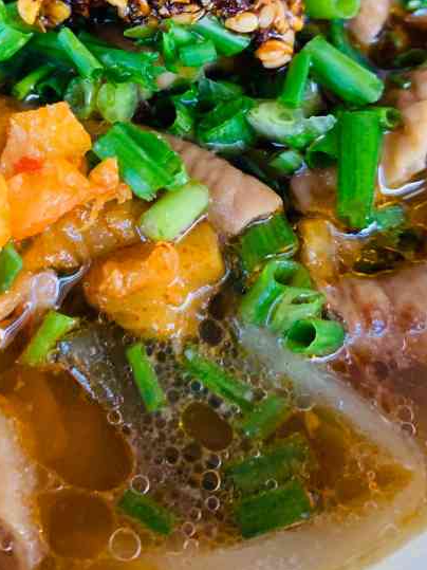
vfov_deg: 41.1
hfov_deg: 31.7
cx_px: 122
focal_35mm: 45
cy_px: 154
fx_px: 740
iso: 400
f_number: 1.8
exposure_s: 1/53
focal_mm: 4.25
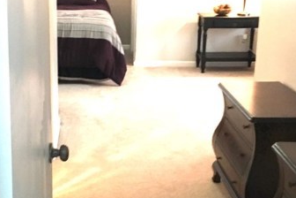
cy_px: 105
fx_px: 567
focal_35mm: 69
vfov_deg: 19.7
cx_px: 101
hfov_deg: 29.1
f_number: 2.2
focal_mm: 4.15
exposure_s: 1/20
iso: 200
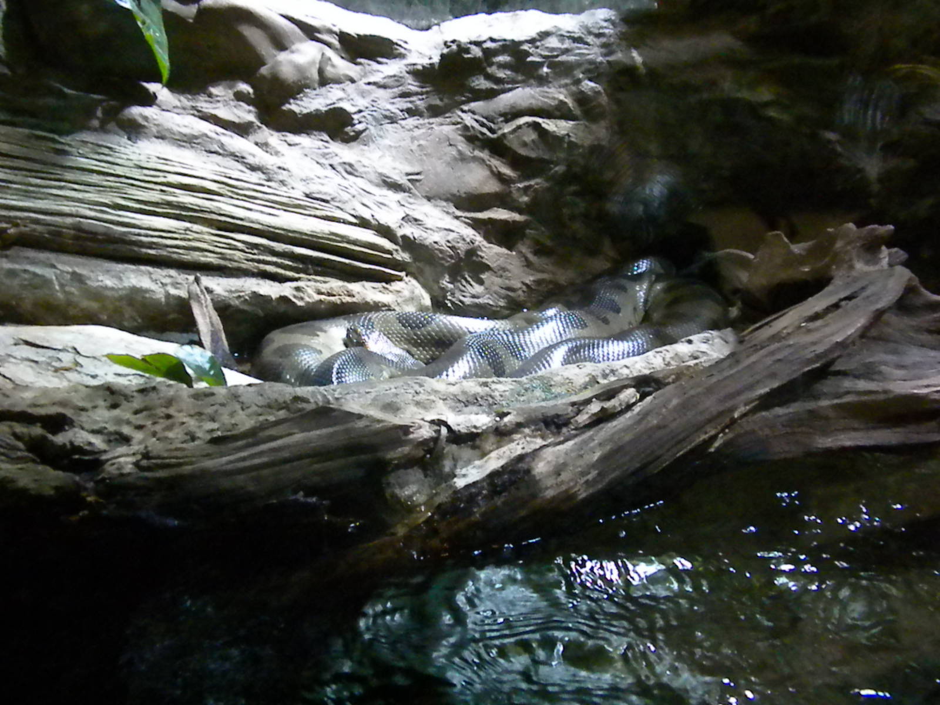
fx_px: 1005
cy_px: 352
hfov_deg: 50.1
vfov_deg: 38.7
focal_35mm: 37
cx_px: 470
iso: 2127
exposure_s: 1/58
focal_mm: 6.6
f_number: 3.5
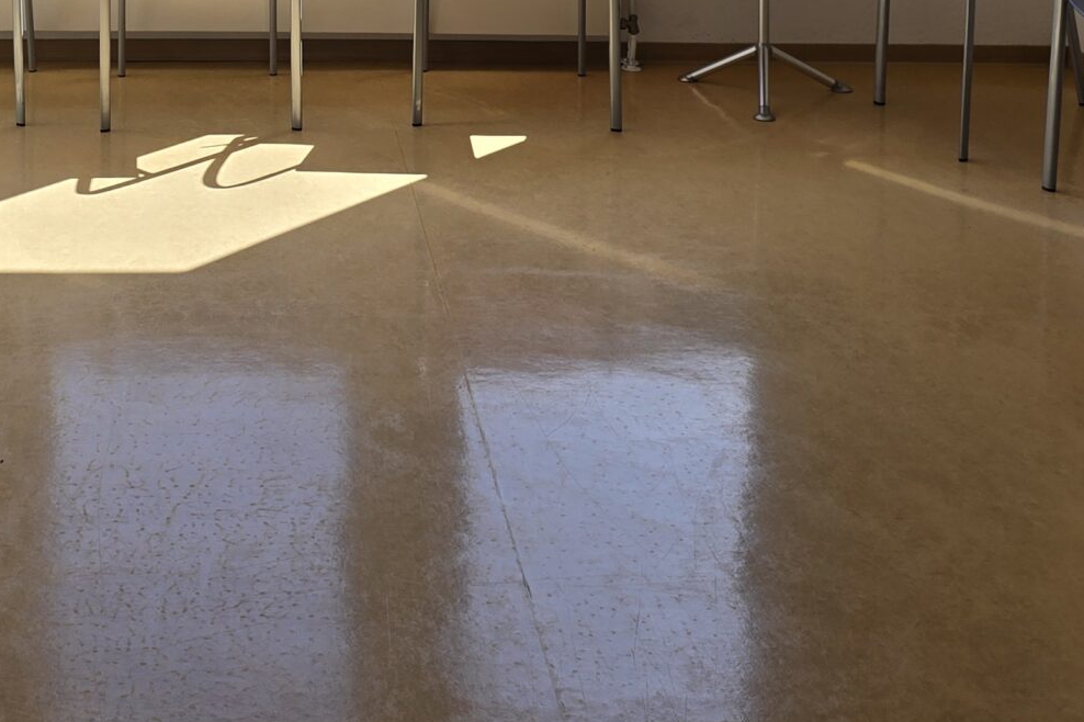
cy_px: -196
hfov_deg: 31.5
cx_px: 205
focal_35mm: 62
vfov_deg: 20.2
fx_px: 1866
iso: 12
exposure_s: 1/295
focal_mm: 6.3
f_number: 1.7
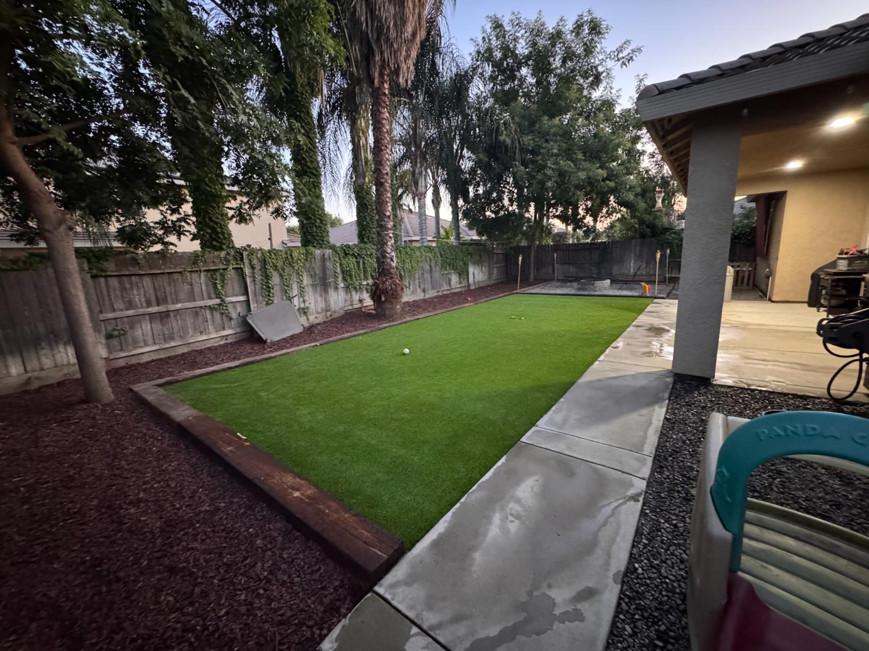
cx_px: 434
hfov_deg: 102.1
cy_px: 326
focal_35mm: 14
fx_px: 351
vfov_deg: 85.7
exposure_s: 1/30
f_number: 2.2
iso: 1600
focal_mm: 2.22
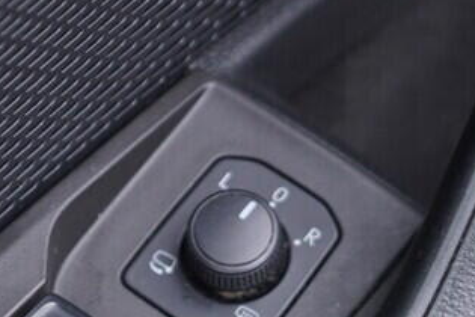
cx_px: 134
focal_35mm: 117
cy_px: 413
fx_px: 1544
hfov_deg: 17.4
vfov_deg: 11.4
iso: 160
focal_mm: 24
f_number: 2.8
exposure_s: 1/40
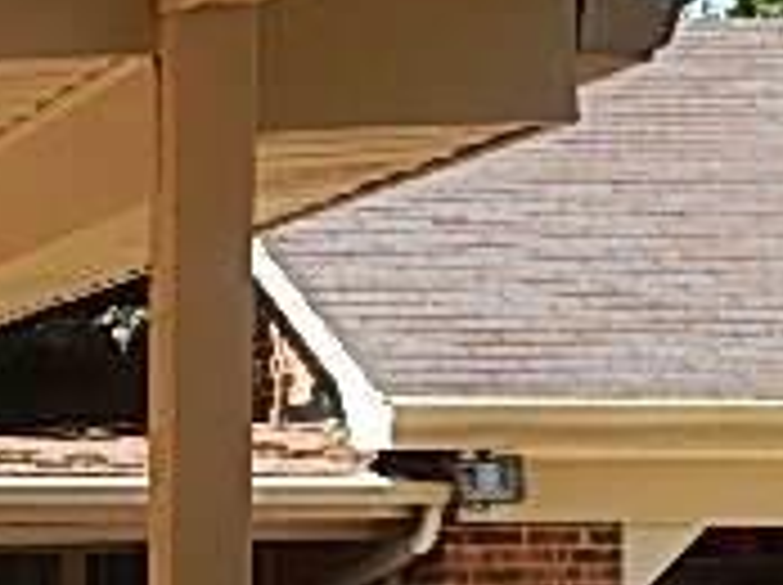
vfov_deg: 10.2
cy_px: 914
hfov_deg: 13.3
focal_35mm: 140
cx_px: -396
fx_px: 3162
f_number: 3.4
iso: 125
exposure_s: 1/800
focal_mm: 6.8
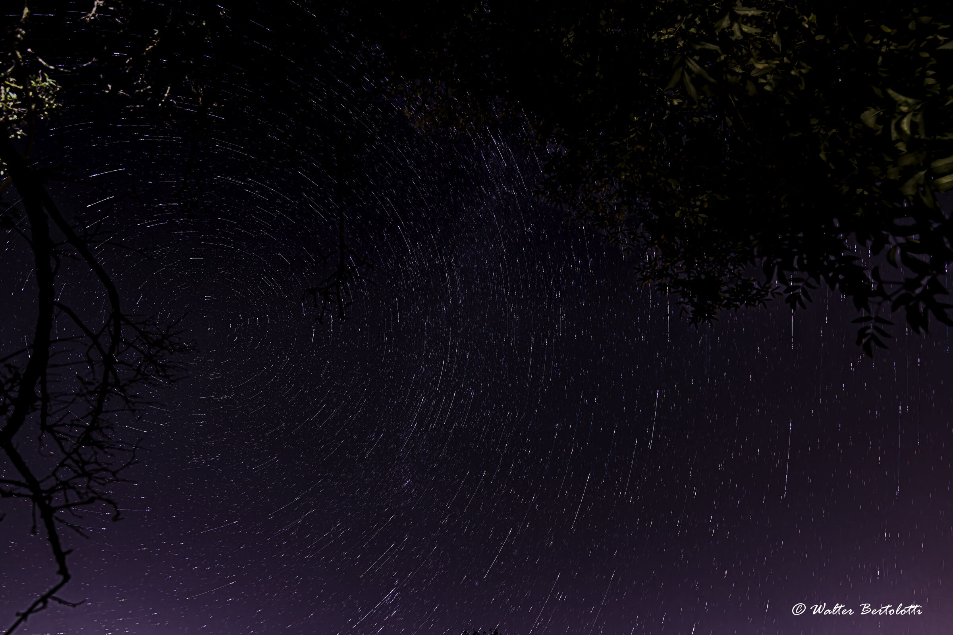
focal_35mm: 14
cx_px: 476
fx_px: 371
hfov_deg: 104.3
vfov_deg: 81.2
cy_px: 318
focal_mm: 14
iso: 100
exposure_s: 85
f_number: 4
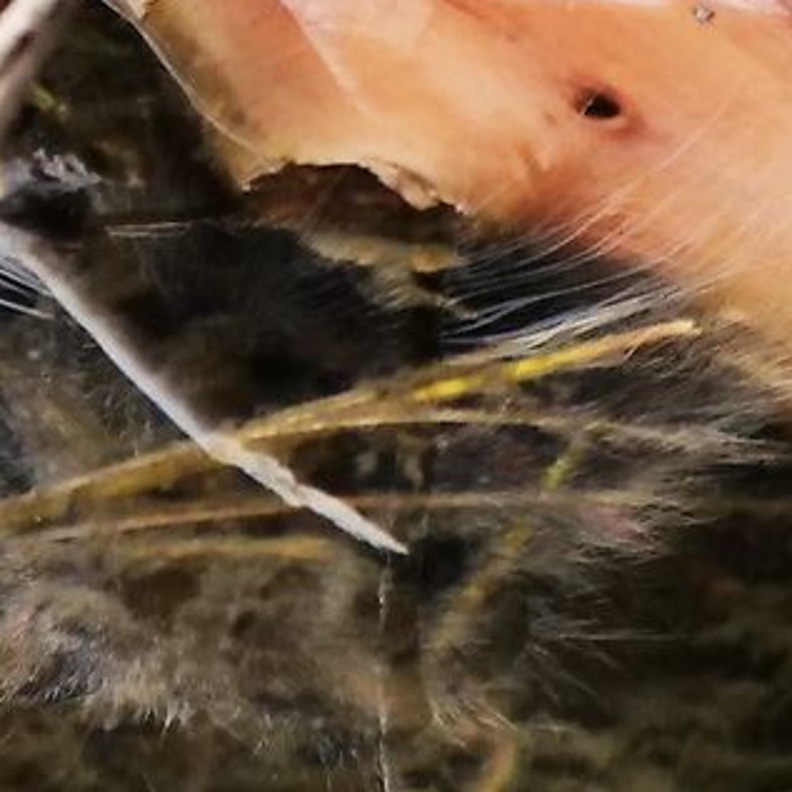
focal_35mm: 5352
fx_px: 138538
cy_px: -1314
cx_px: 277
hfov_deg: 0.3
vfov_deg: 0.3
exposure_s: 1/250
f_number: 6.3
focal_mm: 400
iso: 400
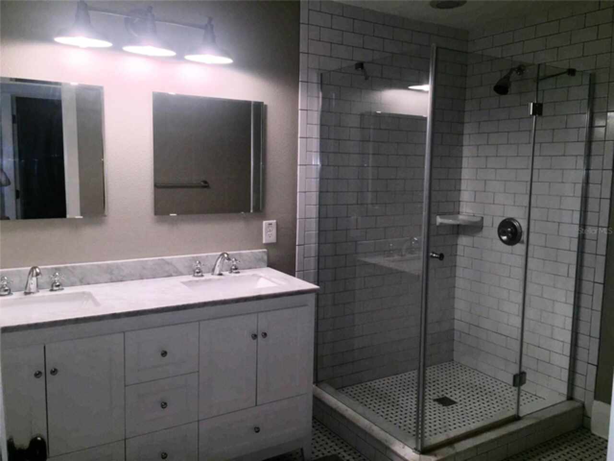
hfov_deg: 61.7
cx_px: 307
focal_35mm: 29
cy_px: 230
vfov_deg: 48.2
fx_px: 514
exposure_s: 1/78
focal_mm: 4.15
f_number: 2.2
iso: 32
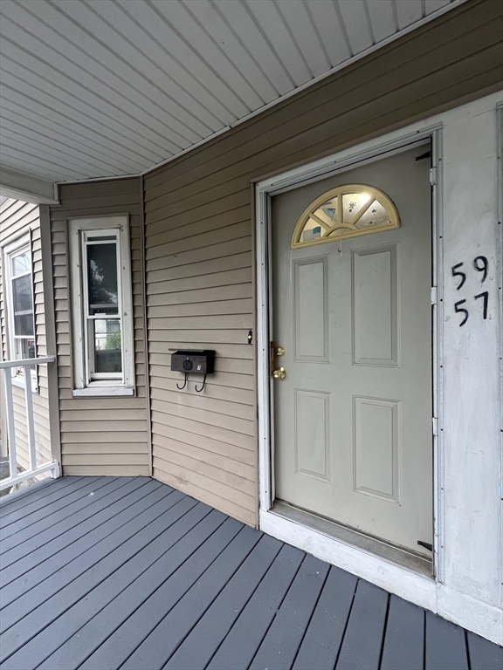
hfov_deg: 89.9
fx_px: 252
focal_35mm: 13
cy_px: 335
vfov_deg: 106.2
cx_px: 252
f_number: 1.8
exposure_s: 1/99
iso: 100
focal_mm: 1.57
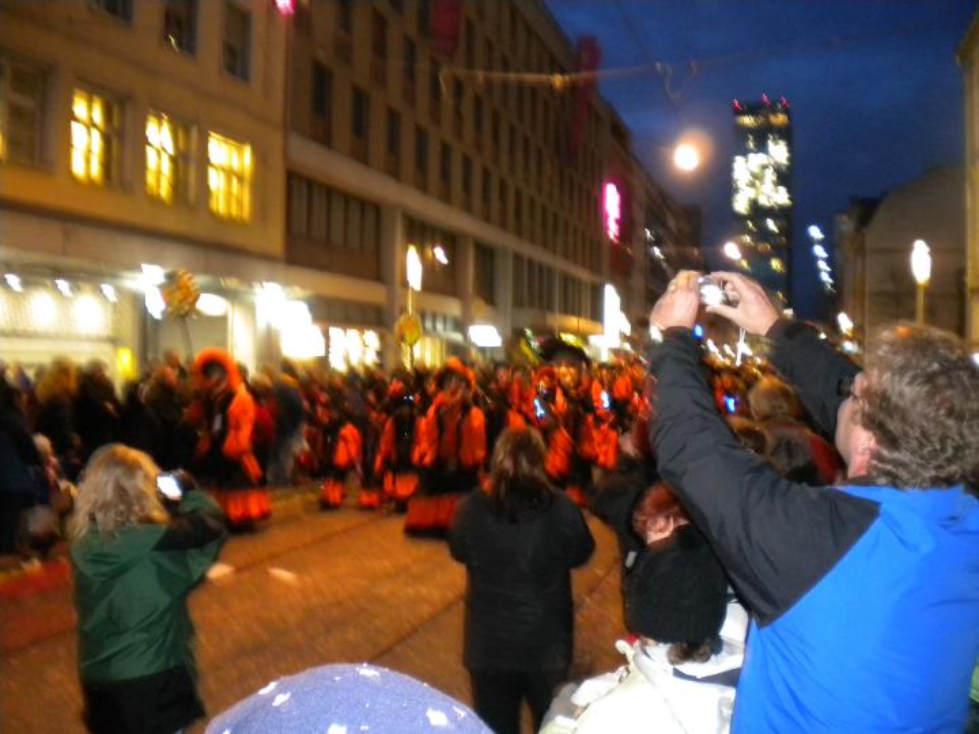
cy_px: 367
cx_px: 490
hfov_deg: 52.6
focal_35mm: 35
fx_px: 990
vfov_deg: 40.7
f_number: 3.1
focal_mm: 6.3
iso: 400
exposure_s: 1/4
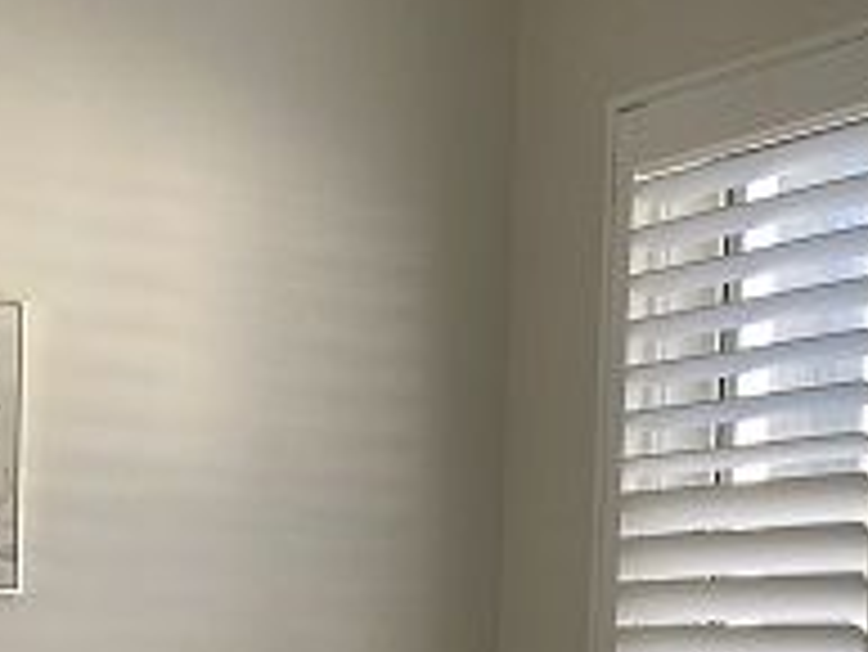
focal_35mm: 93
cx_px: 36
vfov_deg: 15.0
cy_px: 899
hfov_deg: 20.5
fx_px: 2333
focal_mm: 3.99
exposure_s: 1/100
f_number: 1.8
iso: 40
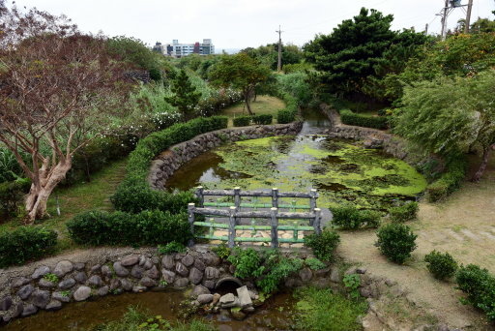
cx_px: 248
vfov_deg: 43.7
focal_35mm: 30
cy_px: 166
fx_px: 413
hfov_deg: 61.9
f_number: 7.1
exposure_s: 1/100
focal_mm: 30
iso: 100
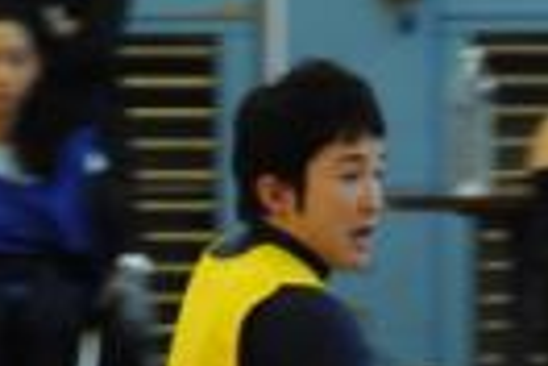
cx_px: 291
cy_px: 474
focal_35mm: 609
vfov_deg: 2.3
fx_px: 9270
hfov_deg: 3.4
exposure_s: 1/100
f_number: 5.6
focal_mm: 120
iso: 1600
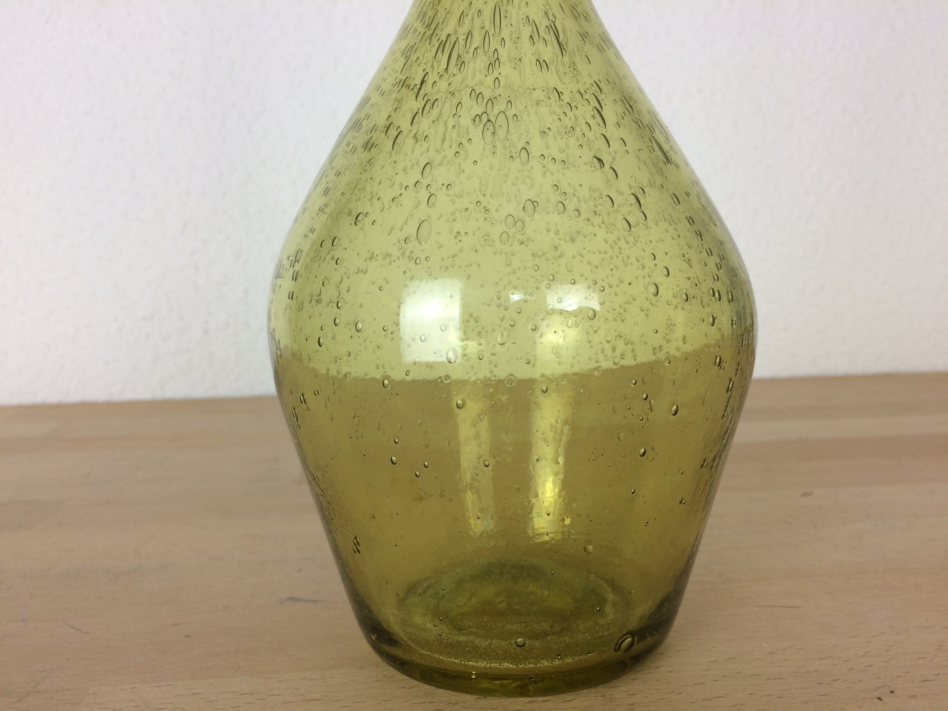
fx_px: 794
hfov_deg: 61.7
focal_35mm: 29
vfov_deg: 48.2
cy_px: 356
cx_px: 474
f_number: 2.2
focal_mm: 4.15
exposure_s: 1/50
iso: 40
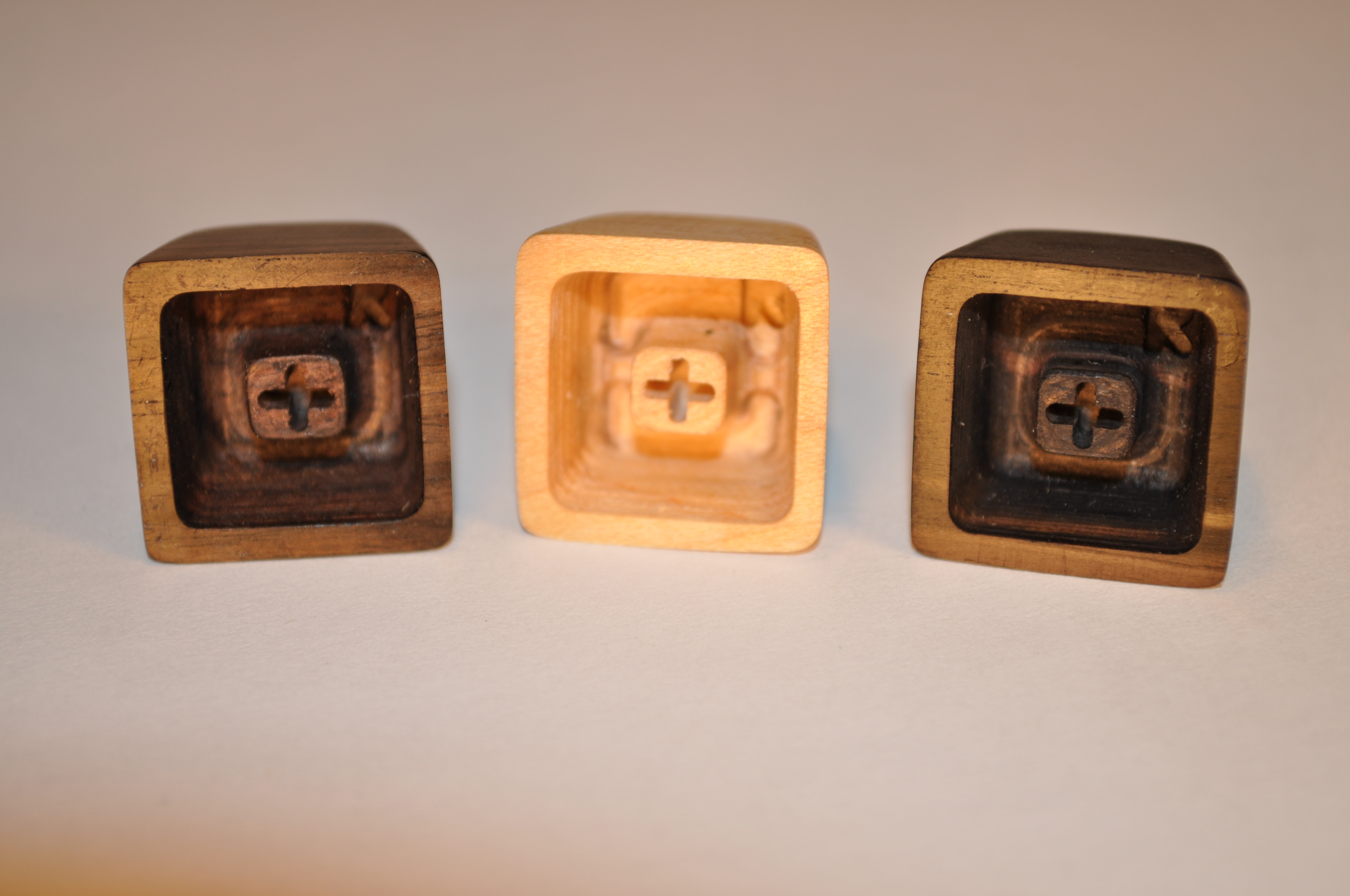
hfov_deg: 24.6
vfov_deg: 16.5
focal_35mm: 82
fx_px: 3090
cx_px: 675
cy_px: 448
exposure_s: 1/200
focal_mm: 55
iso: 200
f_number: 5.6
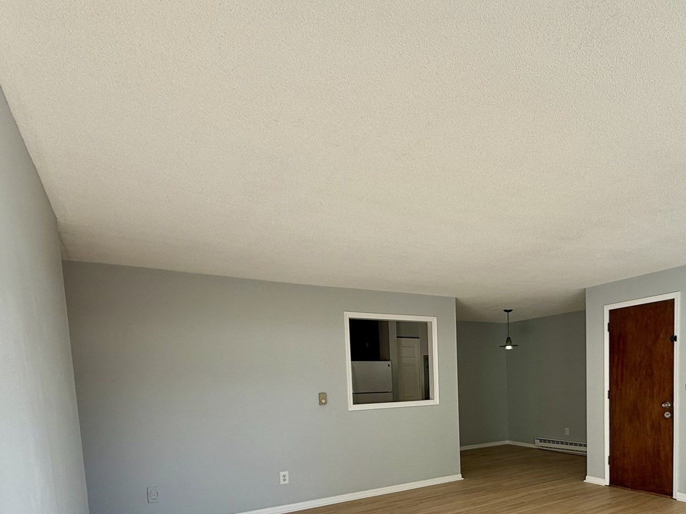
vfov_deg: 52.6
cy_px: 421
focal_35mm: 24
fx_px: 476
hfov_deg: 68.7
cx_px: 480
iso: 50
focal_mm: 2.22
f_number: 2.2
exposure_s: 1/99
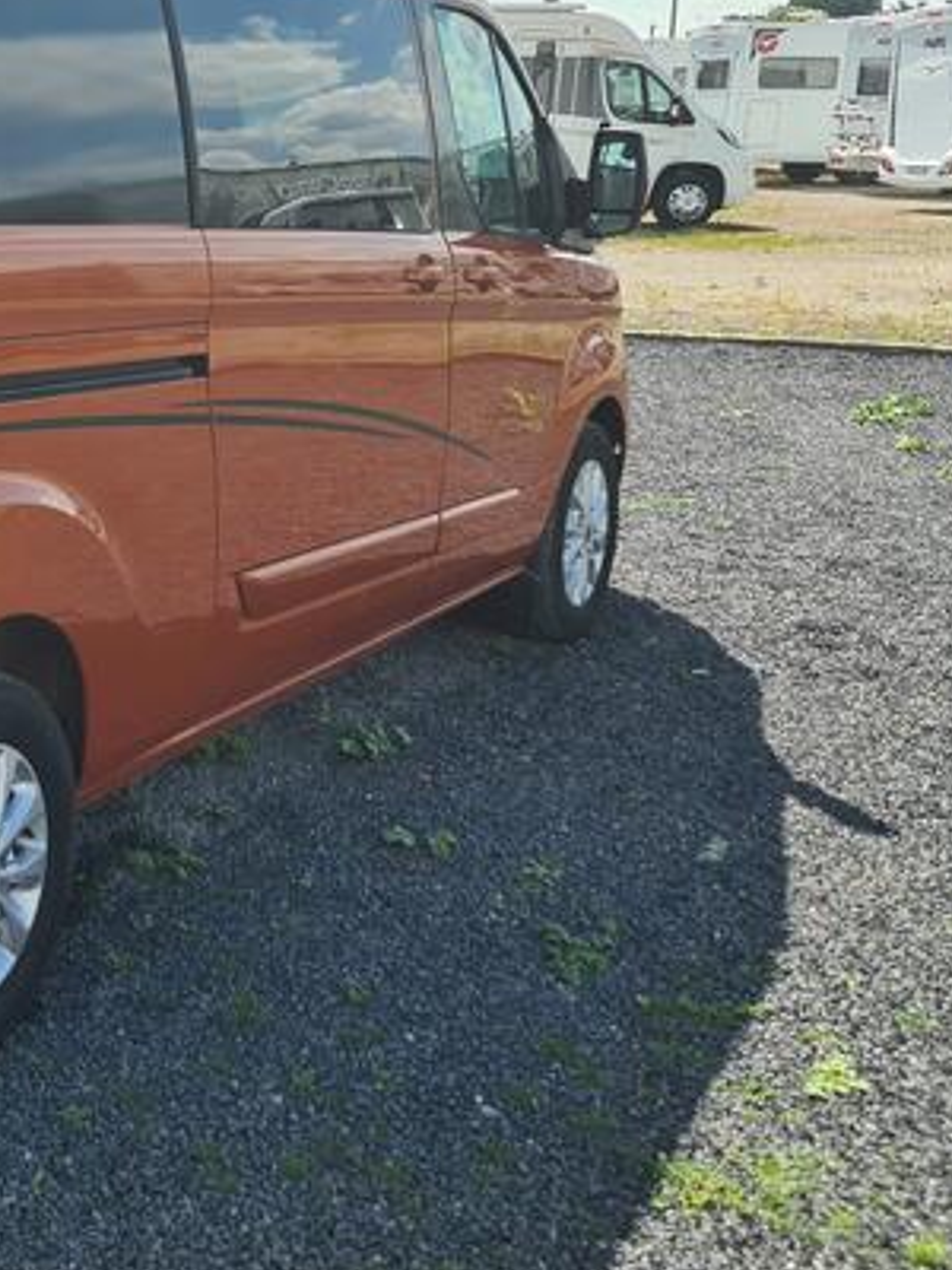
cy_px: 419
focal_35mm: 50
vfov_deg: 37.8
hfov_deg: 25.7
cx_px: -222
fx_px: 1833
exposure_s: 1/622
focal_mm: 7
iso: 50
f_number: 1.8
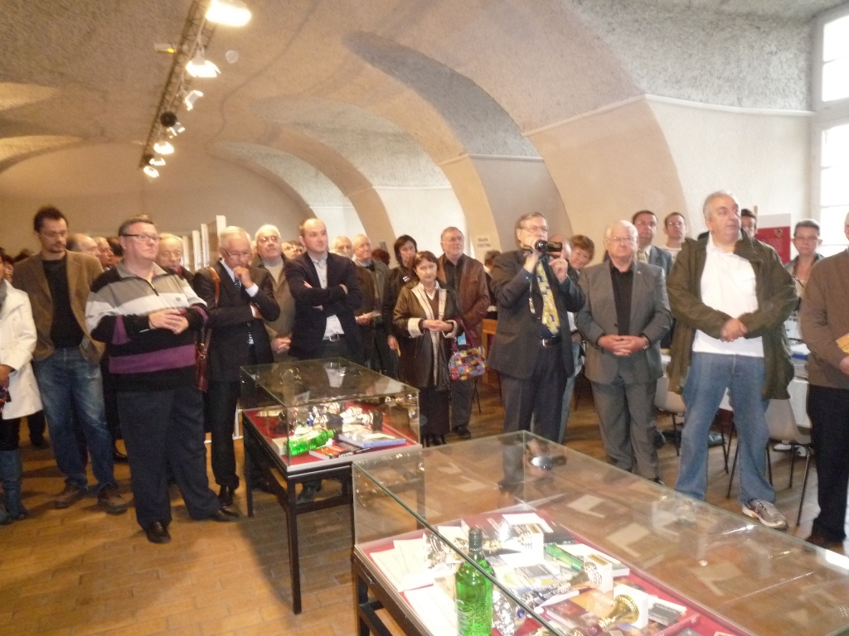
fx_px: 613
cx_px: 424
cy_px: 318
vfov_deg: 54.9
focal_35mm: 25
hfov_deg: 69.4
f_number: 2.8
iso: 500
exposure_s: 1/30
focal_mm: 4.4
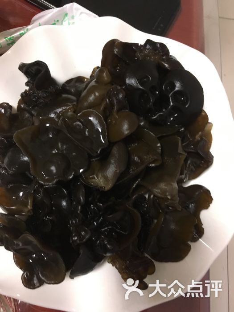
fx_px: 261
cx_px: 117
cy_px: 156
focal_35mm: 29
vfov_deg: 61.7
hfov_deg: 48.2
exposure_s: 1/17
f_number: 2.2
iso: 200
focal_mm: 4.15
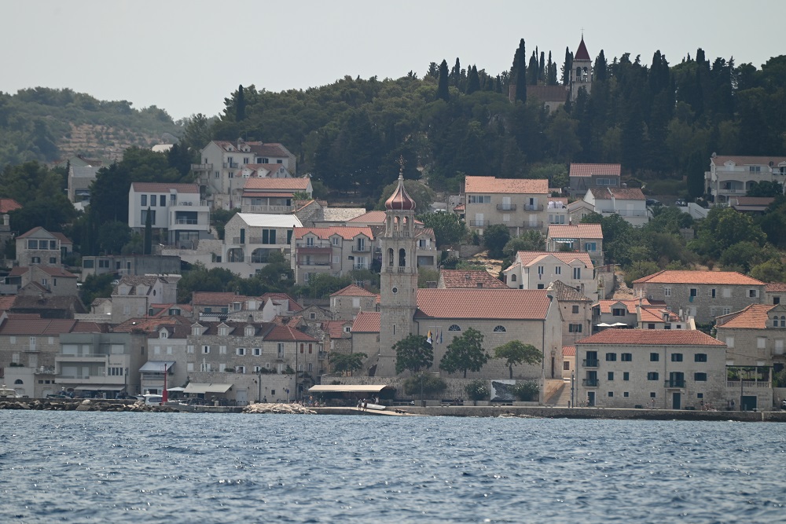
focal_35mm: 300
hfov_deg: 6.9
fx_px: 6550
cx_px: 393
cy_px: 262
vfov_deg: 4.6
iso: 100
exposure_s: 1/800
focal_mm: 300
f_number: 5.6
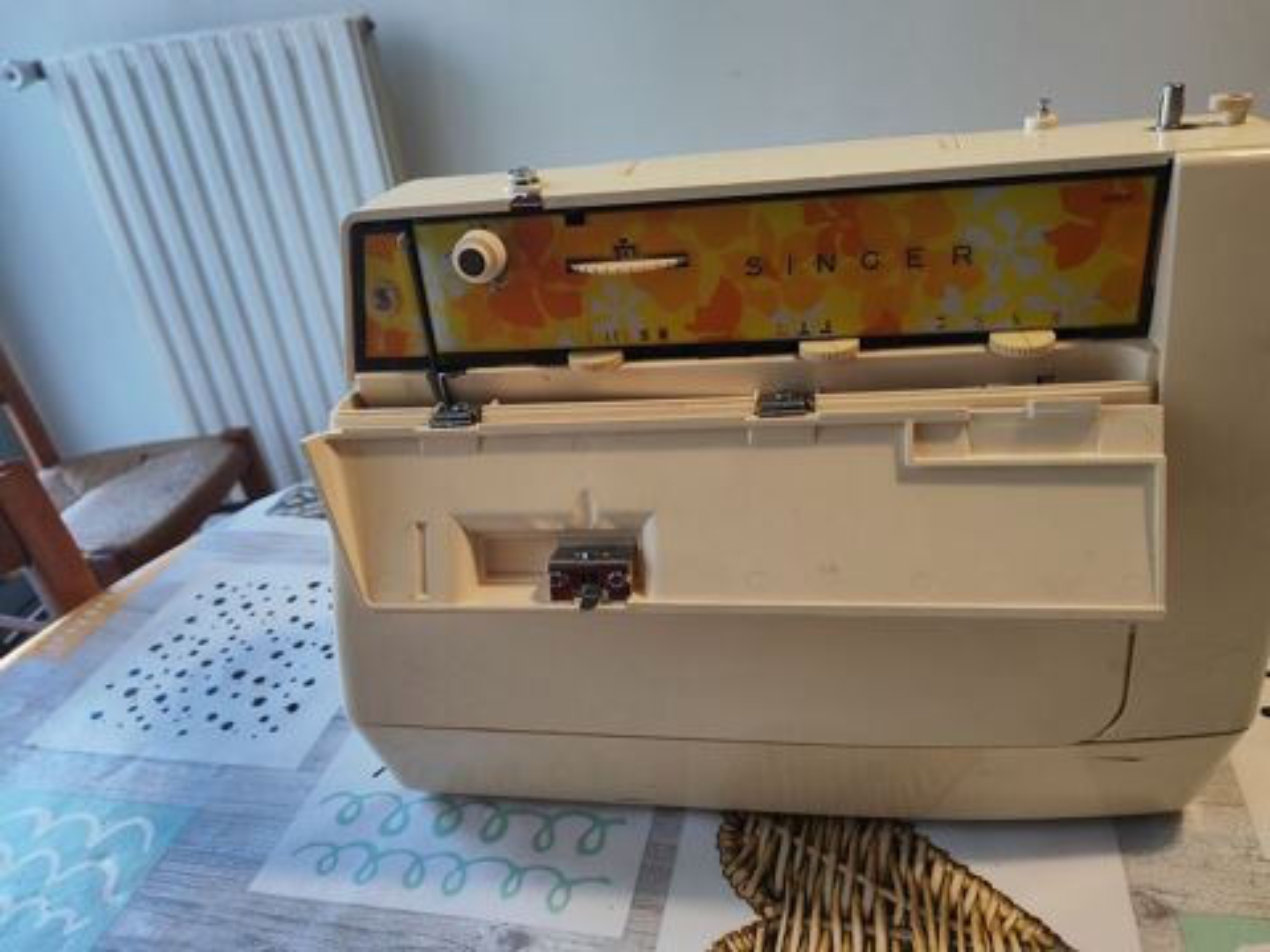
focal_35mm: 27
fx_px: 991
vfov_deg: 51.4
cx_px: 635
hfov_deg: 65.3
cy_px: 476
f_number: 1.8
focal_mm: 5.53
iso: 80
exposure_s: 1/100
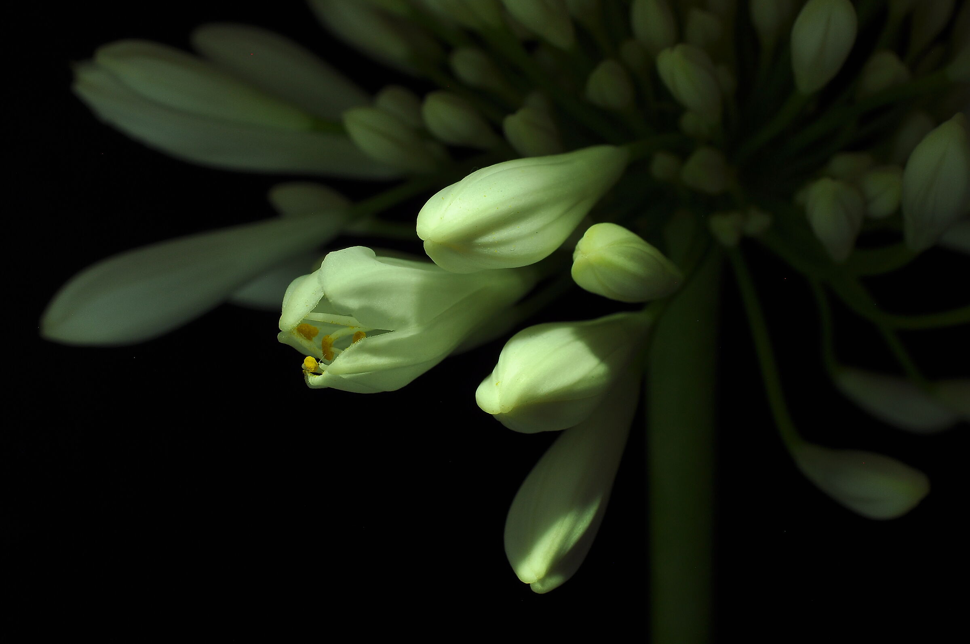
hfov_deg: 33.4
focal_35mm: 60
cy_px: 322
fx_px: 1615
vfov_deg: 22.6
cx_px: 485
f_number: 14
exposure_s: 1/4
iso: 200
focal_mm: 40
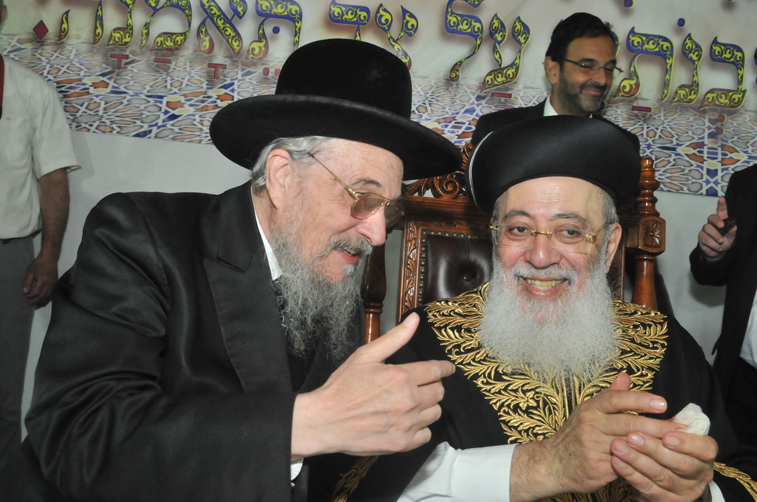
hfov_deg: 57.3
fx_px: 693
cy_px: 251
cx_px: 378
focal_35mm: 33
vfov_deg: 39.9
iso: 1000
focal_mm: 22
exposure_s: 1/100
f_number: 6.3
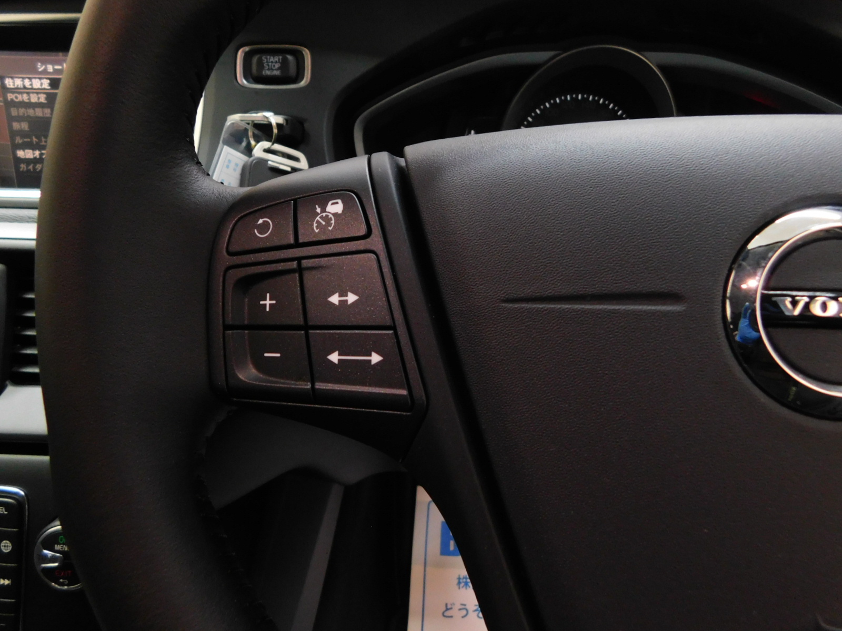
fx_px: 559
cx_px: 421
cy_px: 316
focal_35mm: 23
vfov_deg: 58.9
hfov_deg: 73.9
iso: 400
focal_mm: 4
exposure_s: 1/10
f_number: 3
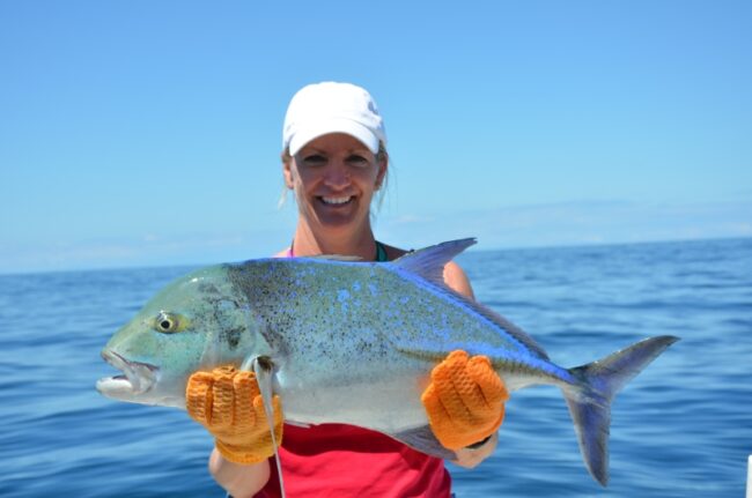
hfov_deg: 28.1
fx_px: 1501
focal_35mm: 72
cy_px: 249
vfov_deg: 18.9
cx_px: 376
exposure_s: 1/320
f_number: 9
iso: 100
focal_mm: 48
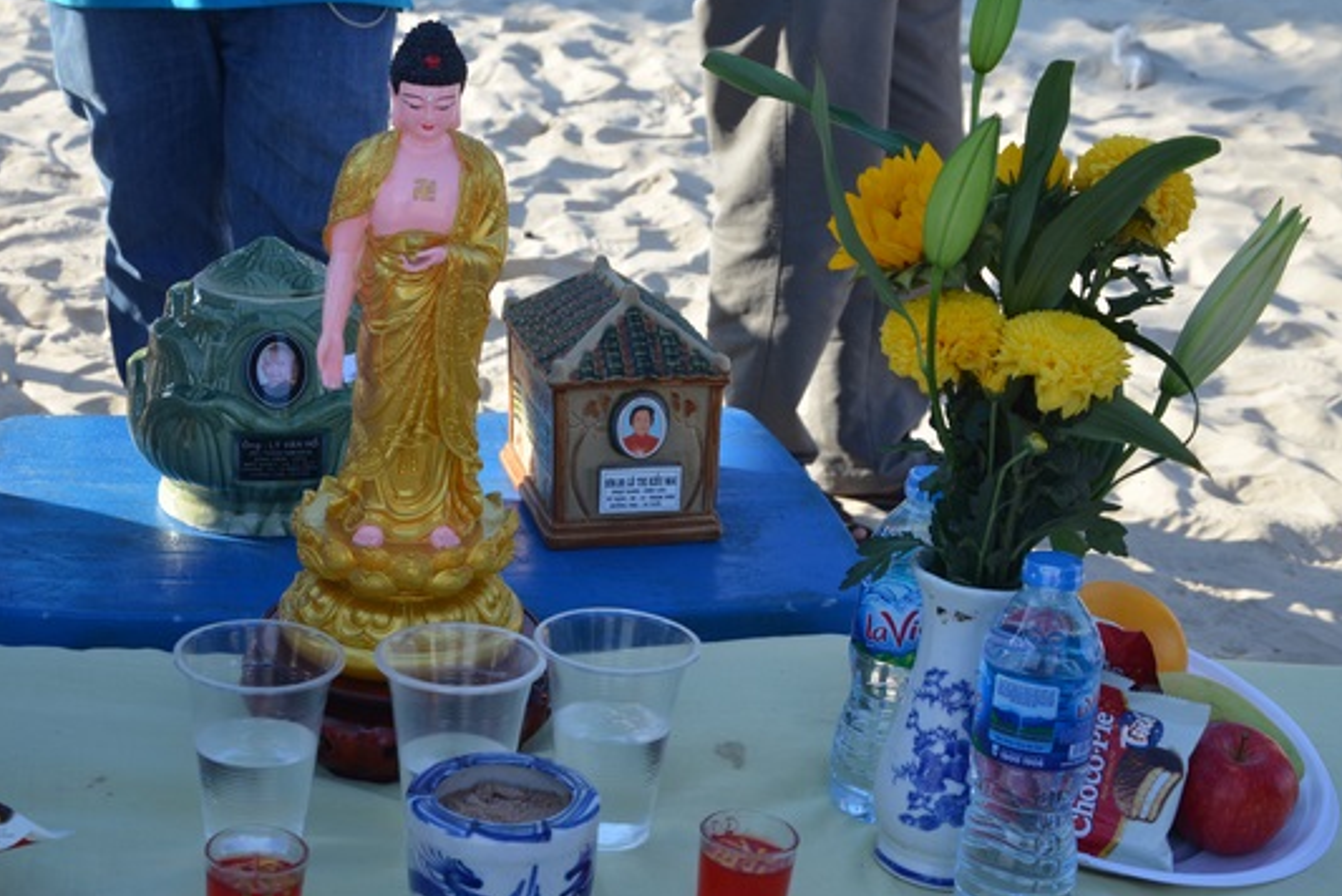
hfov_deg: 27.6
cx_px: 531
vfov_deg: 18.7
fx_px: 2723
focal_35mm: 73
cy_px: 444
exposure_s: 1/250
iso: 250
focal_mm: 40
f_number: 8
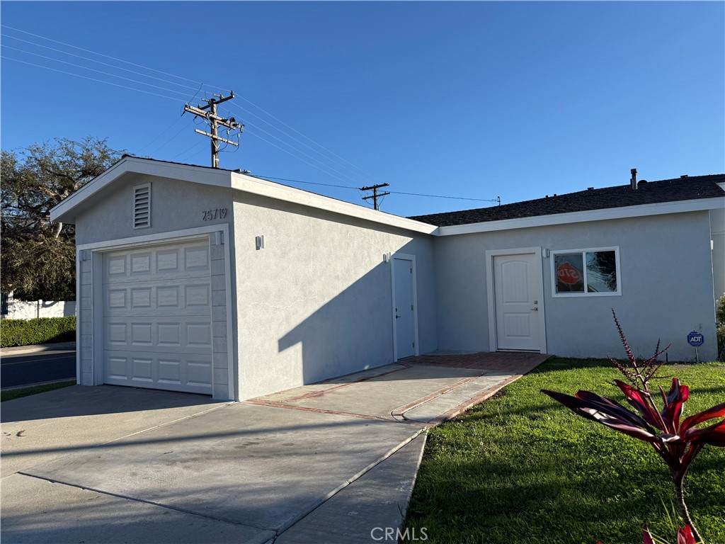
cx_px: 362
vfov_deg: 56.8
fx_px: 503
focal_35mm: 24
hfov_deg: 71.6
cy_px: 272
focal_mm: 6.76
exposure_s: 1/4673
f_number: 1.78
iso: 80
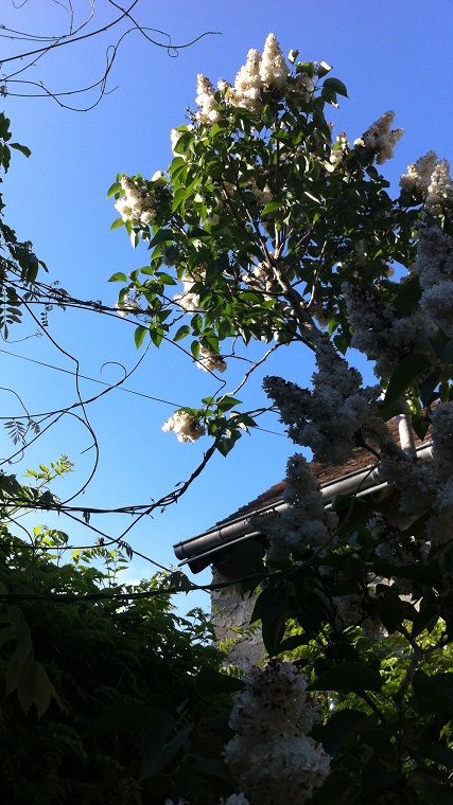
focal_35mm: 39
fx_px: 834
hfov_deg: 30.3
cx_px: 170
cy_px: 396
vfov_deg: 51.6
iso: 80
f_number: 2.8
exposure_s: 1/431
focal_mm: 3.85
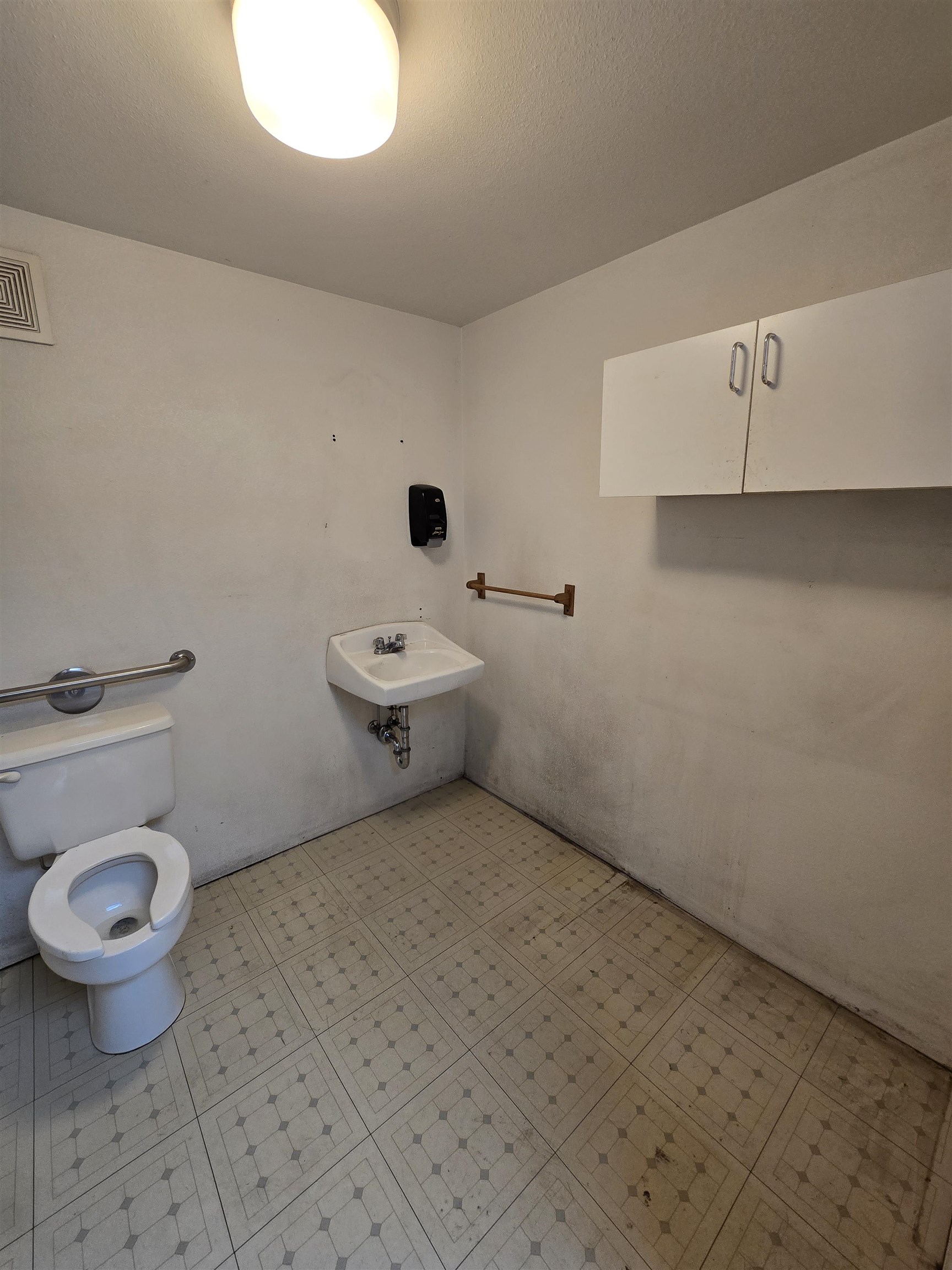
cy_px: 635
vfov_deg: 106.2
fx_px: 477
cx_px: 476
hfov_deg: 89.9
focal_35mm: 13
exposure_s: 1/60
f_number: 2.2
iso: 125
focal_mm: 2.2
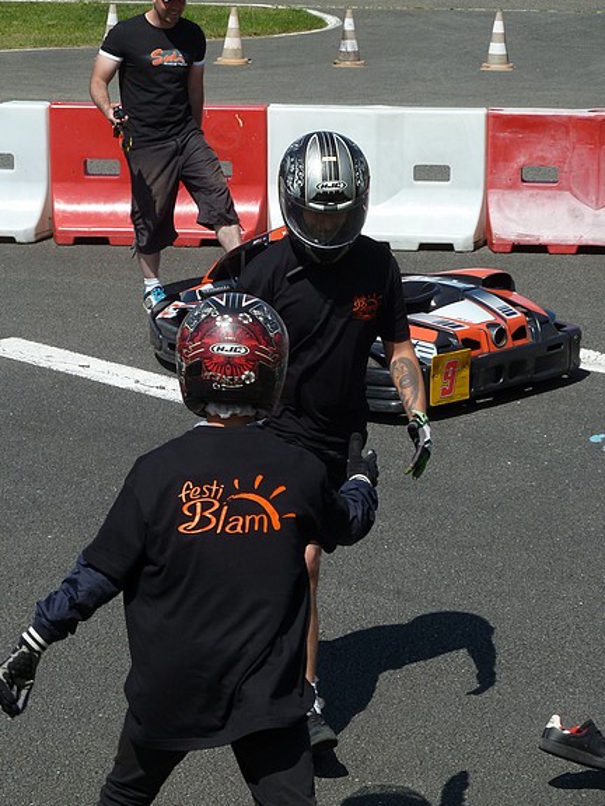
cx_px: 293
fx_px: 2890
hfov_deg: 12.0
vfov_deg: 15.9
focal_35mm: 124
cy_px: 390
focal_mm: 19.5
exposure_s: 1/640
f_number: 4.4
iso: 80
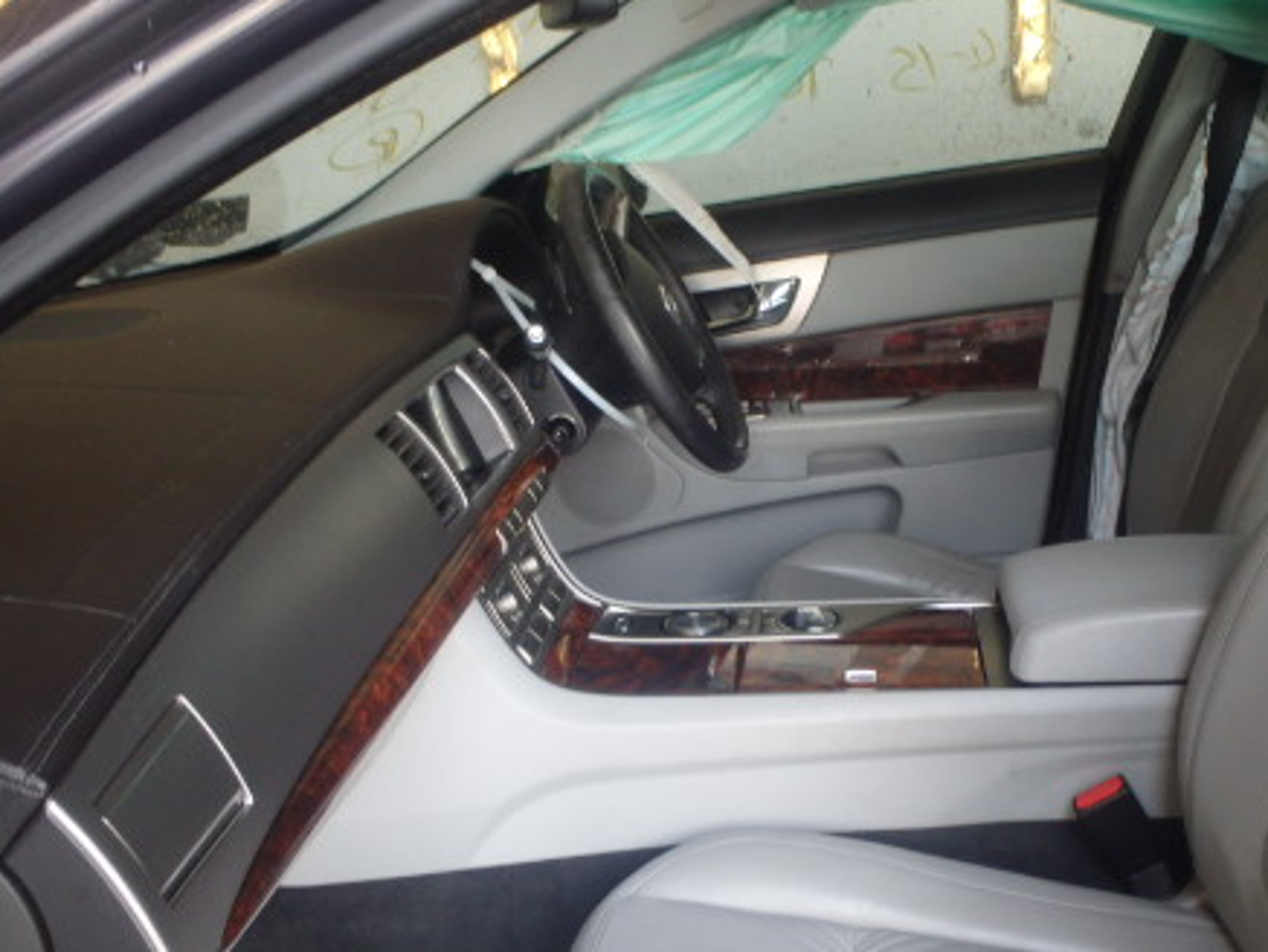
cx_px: 769
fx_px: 1502
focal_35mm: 41
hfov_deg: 45.5
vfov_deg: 35.1
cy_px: 502
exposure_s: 1/30
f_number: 3.9
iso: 200
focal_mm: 5
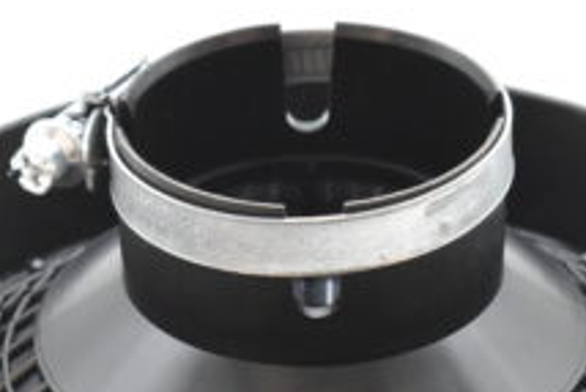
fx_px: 3290
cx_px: 293
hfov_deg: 10.2
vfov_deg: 6.8
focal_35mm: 202
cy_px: 337
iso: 1600
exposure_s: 1/320
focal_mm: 48
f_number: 8
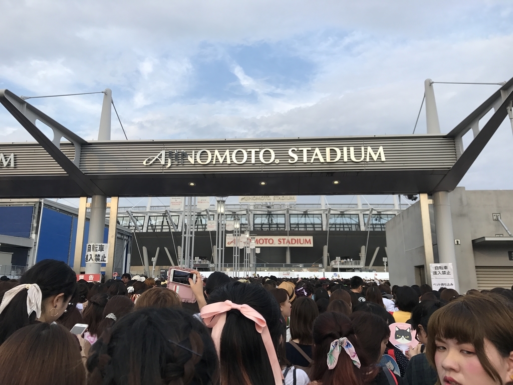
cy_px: 192
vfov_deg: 49.7
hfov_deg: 63.4
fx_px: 415
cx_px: 256
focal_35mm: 28
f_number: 1.8
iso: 20
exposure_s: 1/580
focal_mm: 3.99
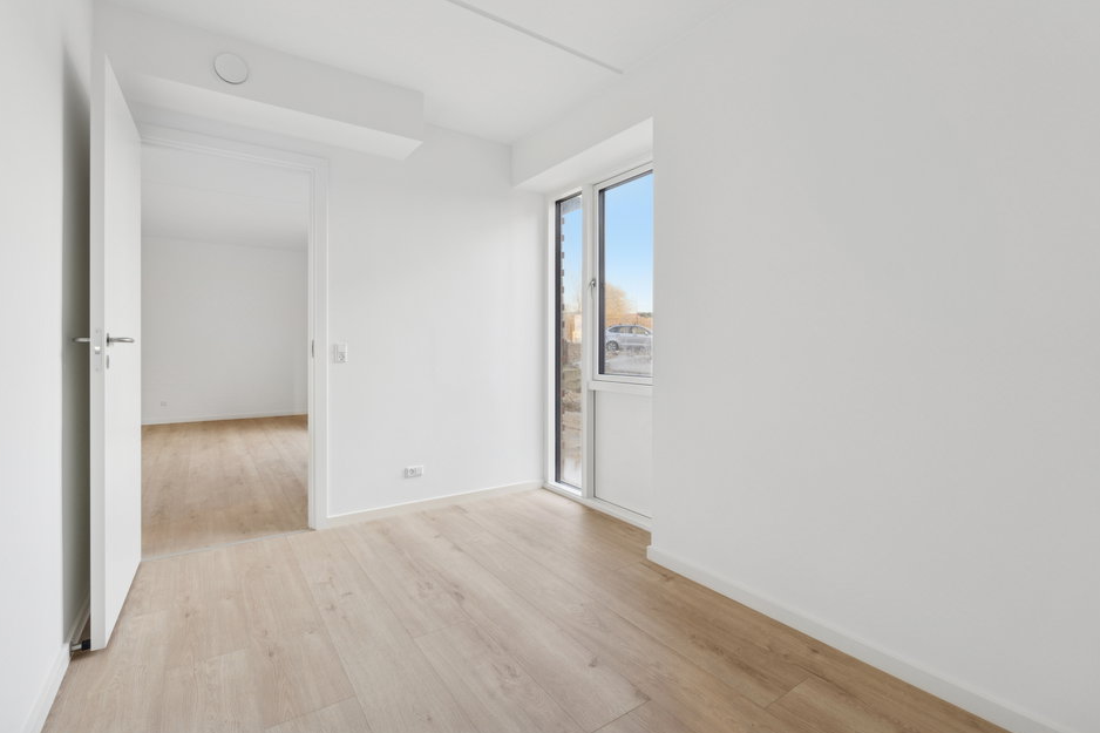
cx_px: 531
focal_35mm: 16
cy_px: 352
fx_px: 489
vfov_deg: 73.7
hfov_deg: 96.7
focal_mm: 10
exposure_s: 1/8
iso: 200
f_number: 8
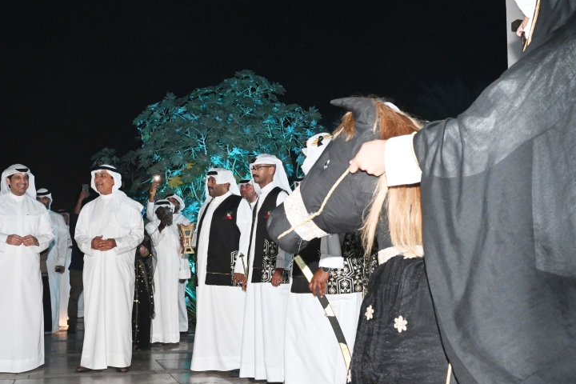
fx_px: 640
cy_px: 228
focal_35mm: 40
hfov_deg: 48.4
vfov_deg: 33.3
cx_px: 269
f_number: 7.1
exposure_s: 1/160
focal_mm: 24
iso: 2500
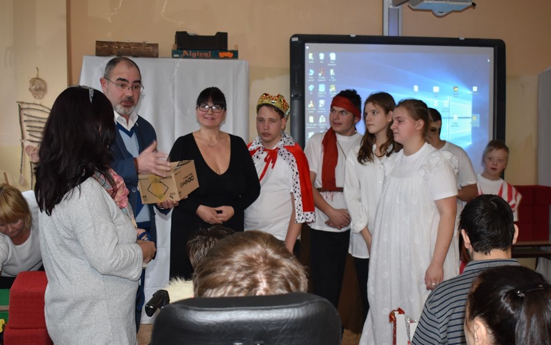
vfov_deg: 28.9
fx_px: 669
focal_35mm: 45
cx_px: 275
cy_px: 183
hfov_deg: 44.8
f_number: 4.2
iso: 800
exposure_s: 1/60
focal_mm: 29
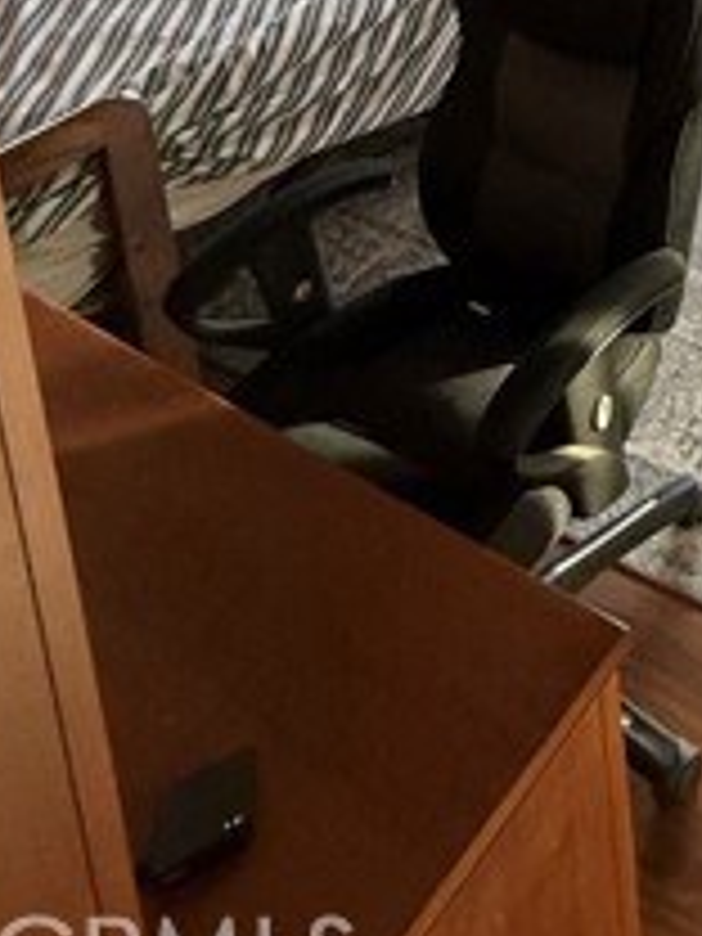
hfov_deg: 26.1
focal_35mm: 43
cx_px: 1012
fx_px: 1163
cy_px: -418
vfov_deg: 29.6
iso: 125
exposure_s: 1/99
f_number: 2.2
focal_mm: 2.22
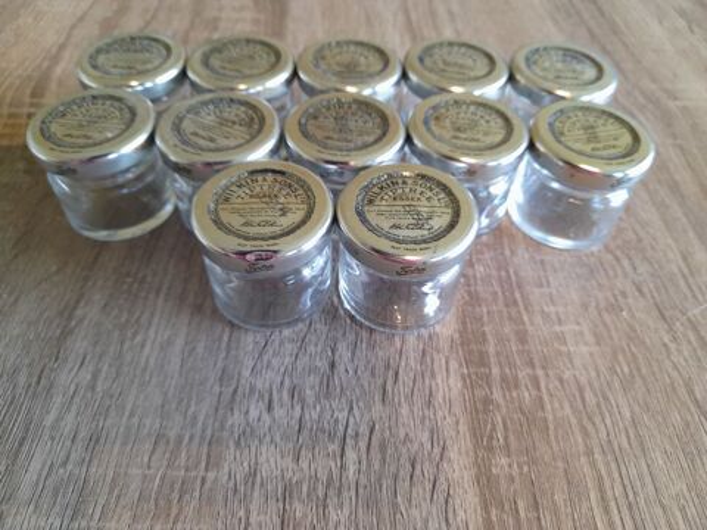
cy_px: 265
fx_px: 511
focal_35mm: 25
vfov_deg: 54.9
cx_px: 354
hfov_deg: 69.4
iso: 125
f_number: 2
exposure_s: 1/50
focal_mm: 4.6
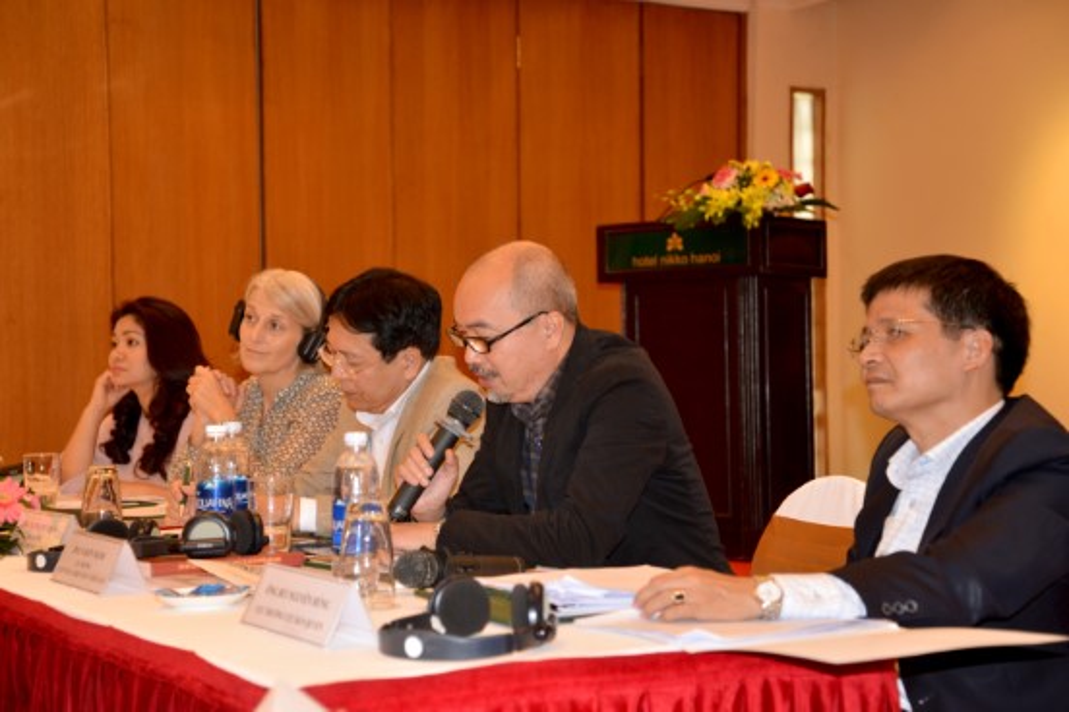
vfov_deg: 21.9
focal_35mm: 62
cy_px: 356
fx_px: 1841
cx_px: 534
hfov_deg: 32.4
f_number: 4.5
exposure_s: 1/60
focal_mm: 62
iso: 800
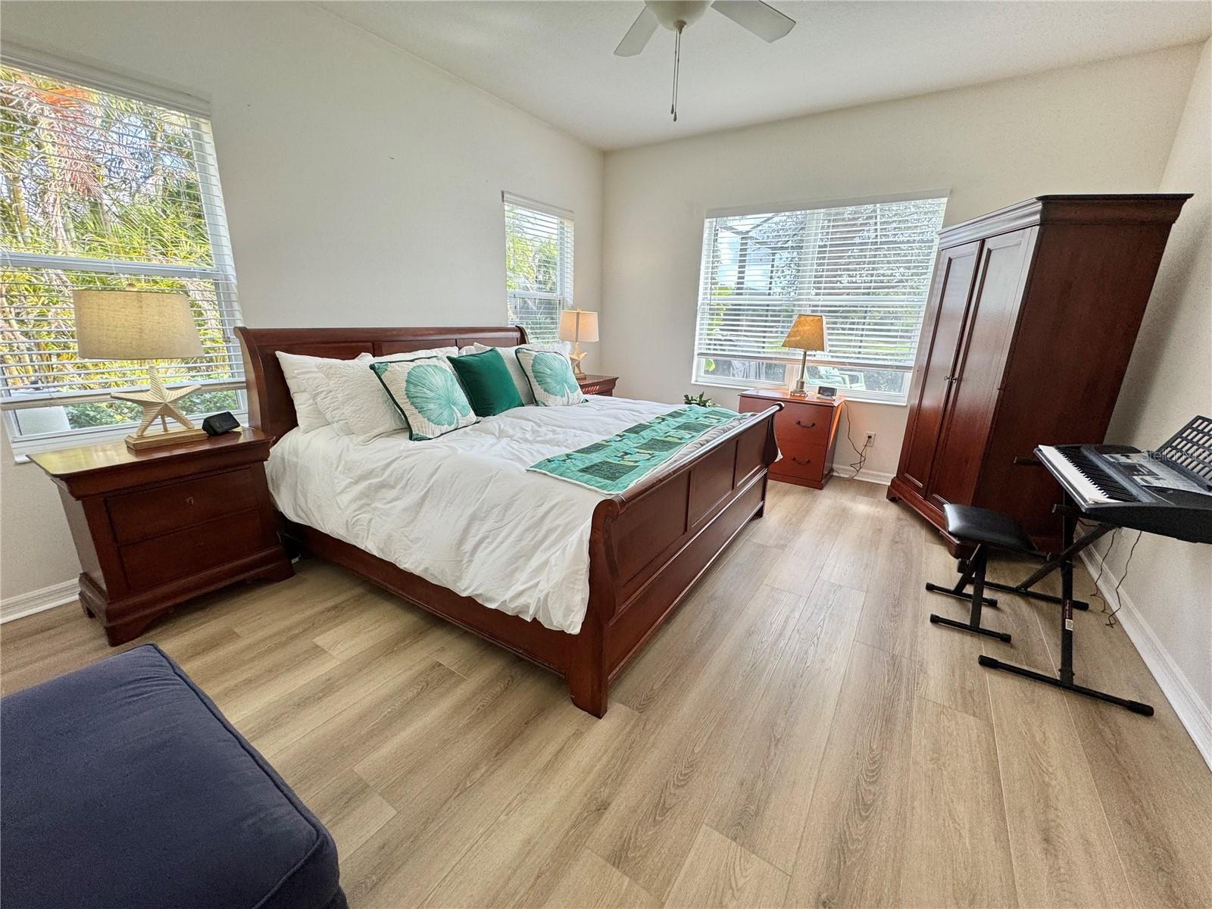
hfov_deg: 102.1
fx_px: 490
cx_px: 606
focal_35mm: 14
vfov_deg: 85.7
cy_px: 454
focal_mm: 2.22
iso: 100
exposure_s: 1/120
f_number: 2.2
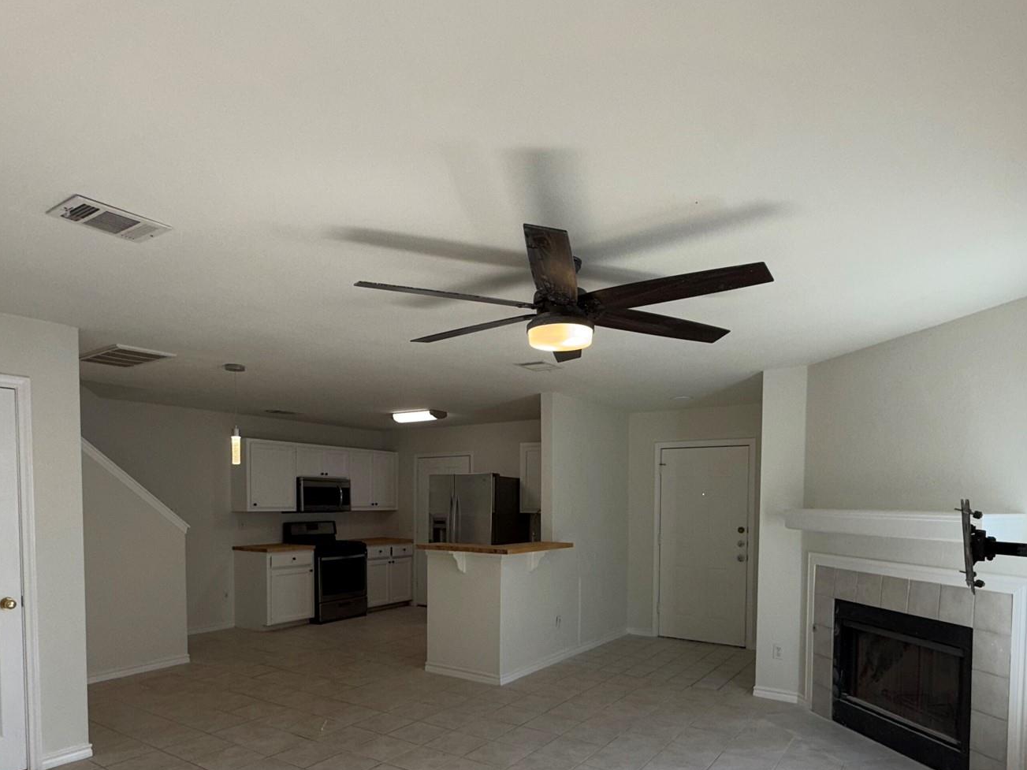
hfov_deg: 76.4
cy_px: 526
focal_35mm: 22
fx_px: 653
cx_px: 512
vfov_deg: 59.4
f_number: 2.2
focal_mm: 2.22
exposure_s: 1/122
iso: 40
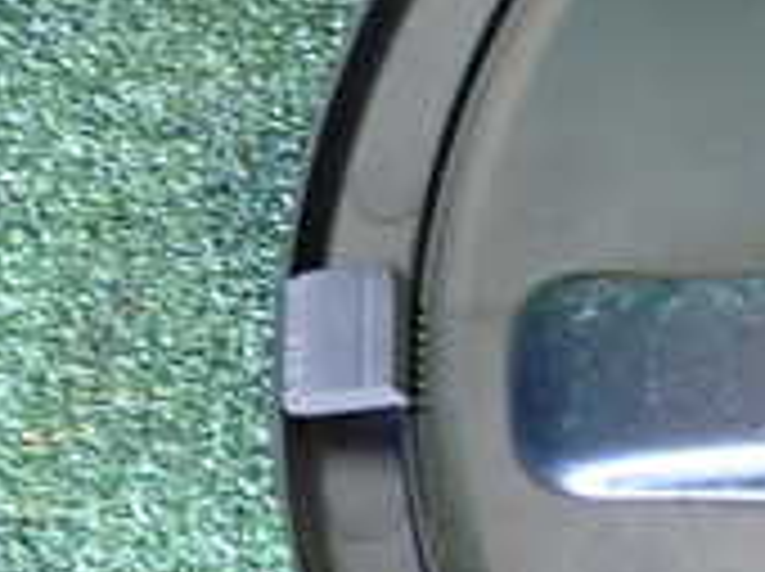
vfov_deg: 13.9
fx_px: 2339
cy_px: 356
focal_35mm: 106
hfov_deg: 16.2
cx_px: 1300
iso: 640
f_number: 2.3
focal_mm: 5.4
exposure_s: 1/30
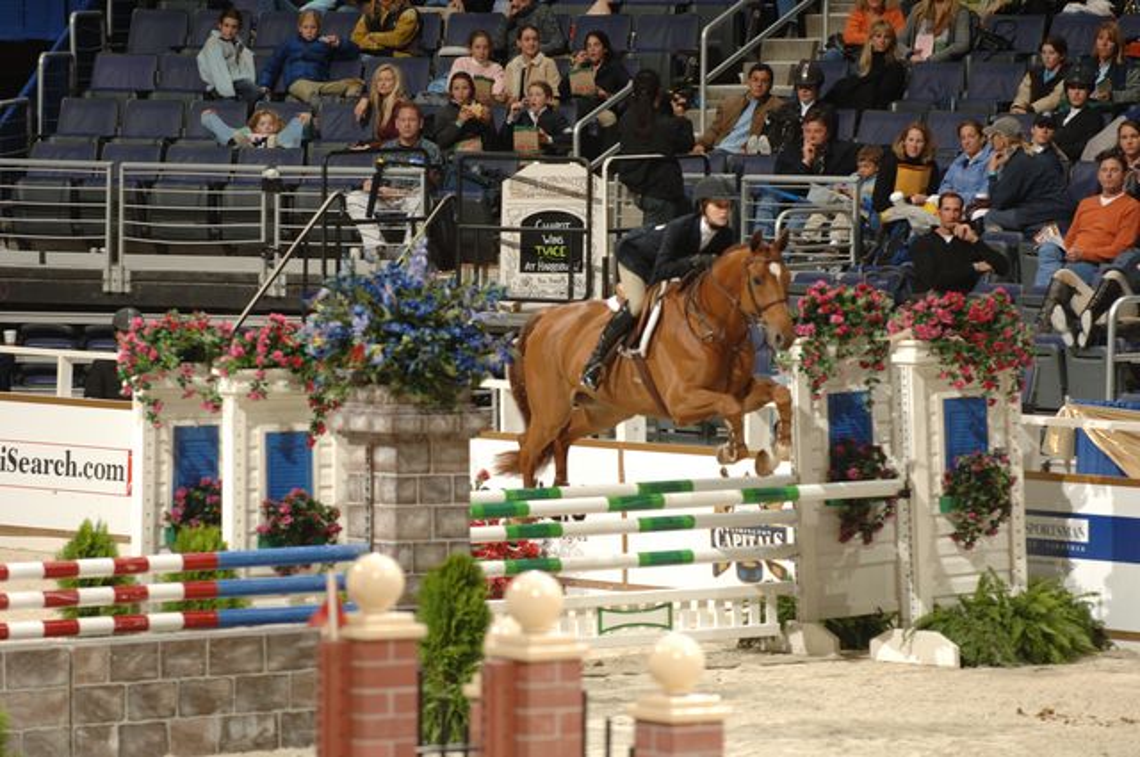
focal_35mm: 300
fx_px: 9488
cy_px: 378
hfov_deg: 6.9
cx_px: 570
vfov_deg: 4.6
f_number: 4.5
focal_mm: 200
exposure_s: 1/250
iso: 200
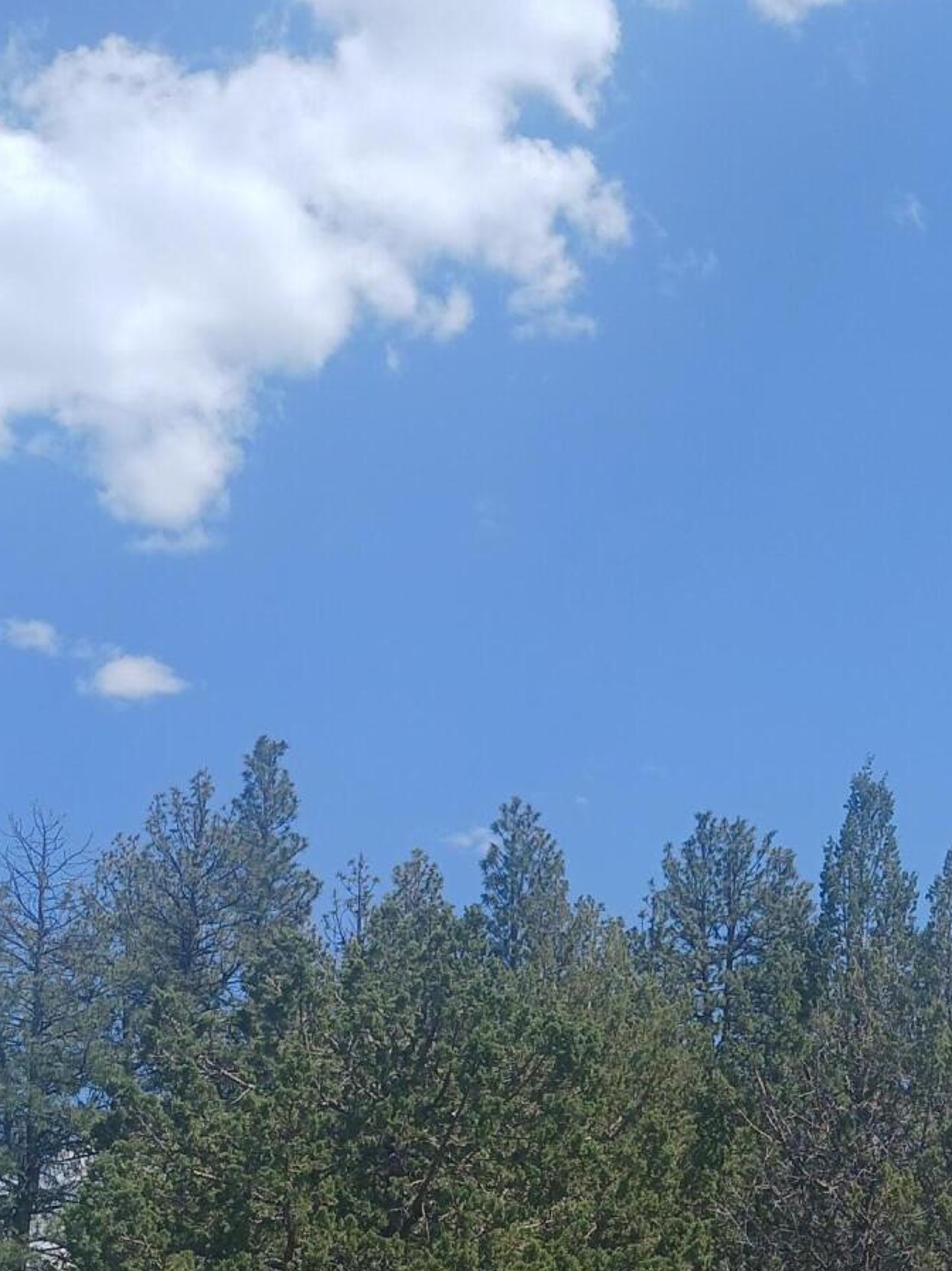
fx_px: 2128
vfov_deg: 31.6
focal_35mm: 58
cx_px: 840
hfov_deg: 24.6
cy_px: 1155
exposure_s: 1/576
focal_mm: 3.98
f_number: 1.8
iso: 20
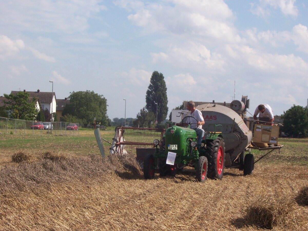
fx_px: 908
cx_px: 154
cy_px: 116
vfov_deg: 14.5
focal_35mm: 102
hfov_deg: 19.3
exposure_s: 1/424
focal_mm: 16.8
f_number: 8.7
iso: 140
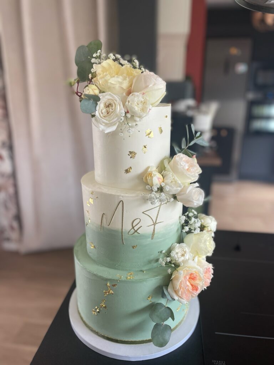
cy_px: 182
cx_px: 137
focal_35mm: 26
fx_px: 274
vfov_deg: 67.3
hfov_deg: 53.1
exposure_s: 1/121
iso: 80
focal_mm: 4.2
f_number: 1.6
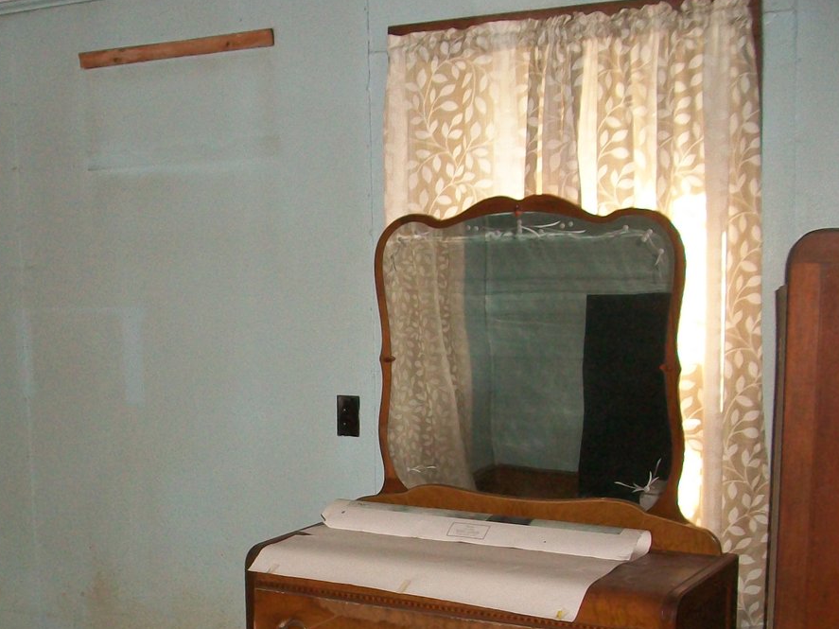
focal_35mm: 58
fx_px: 1406
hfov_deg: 32.3
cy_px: 482
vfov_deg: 24.9
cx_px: 157
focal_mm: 5.7
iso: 160
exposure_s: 1/60
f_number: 2.8
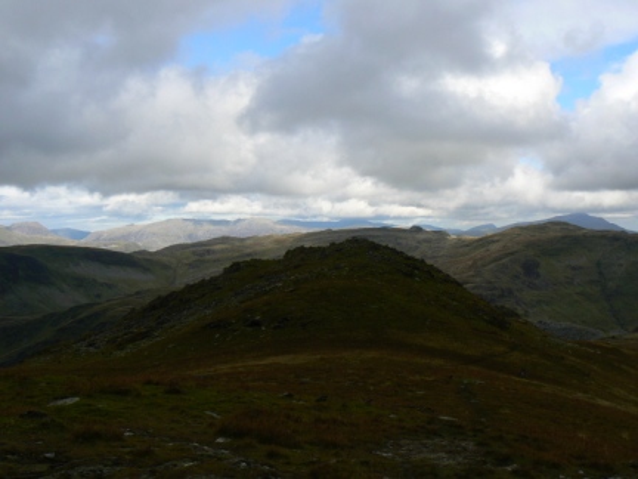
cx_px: 319
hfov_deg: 51.4
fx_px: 664
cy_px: 240
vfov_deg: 39.7
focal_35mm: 36
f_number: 6.3
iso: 80
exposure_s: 1/500
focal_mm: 6
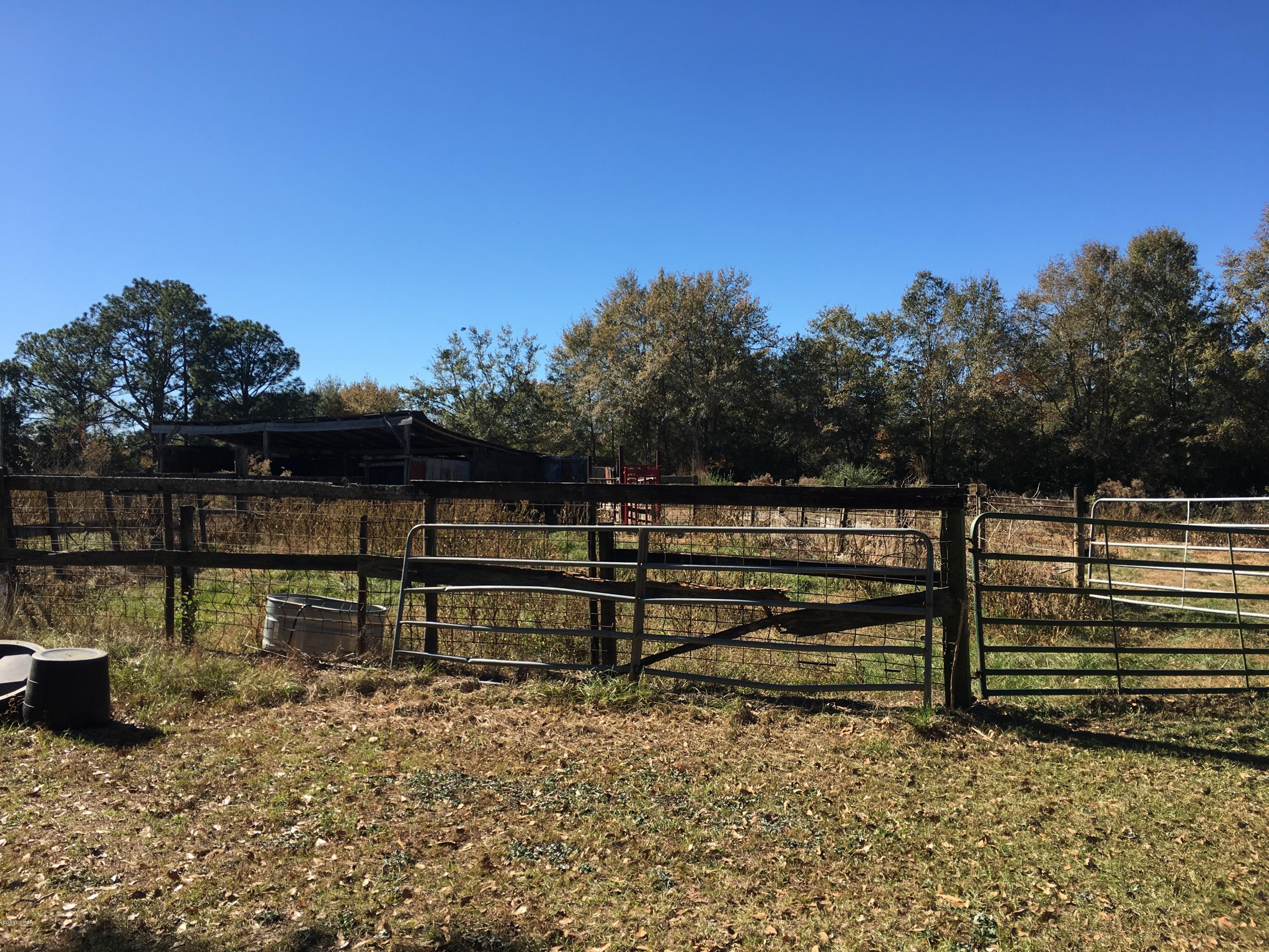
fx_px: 1063
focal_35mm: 29
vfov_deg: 48.2
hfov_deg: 61.7
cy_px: 476
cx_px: 634
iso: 25
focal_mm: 4.15
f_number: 2.2
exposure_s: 1/1115
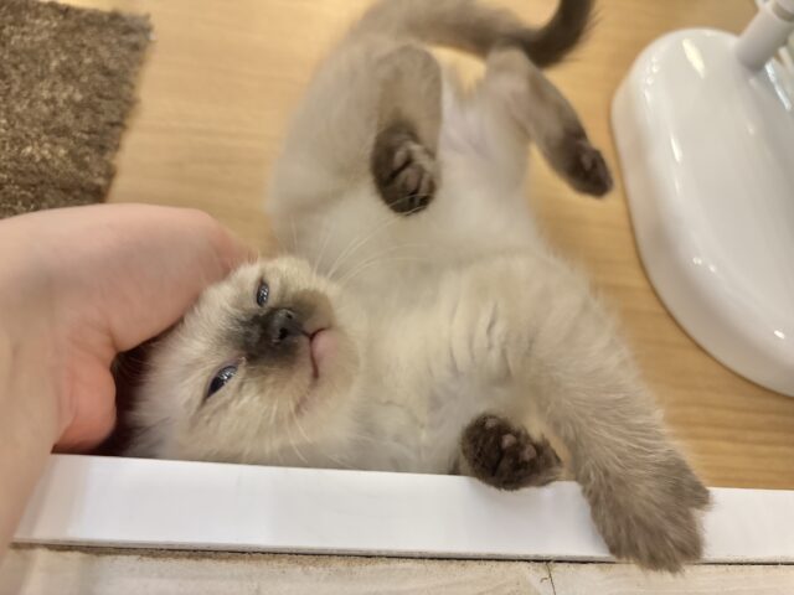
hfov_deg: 67.3
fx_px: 596
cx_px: 397
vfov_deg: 53.1
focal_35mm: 26
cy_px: 298
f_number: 1.6
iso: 100
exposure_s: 1/50
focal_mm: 5.96
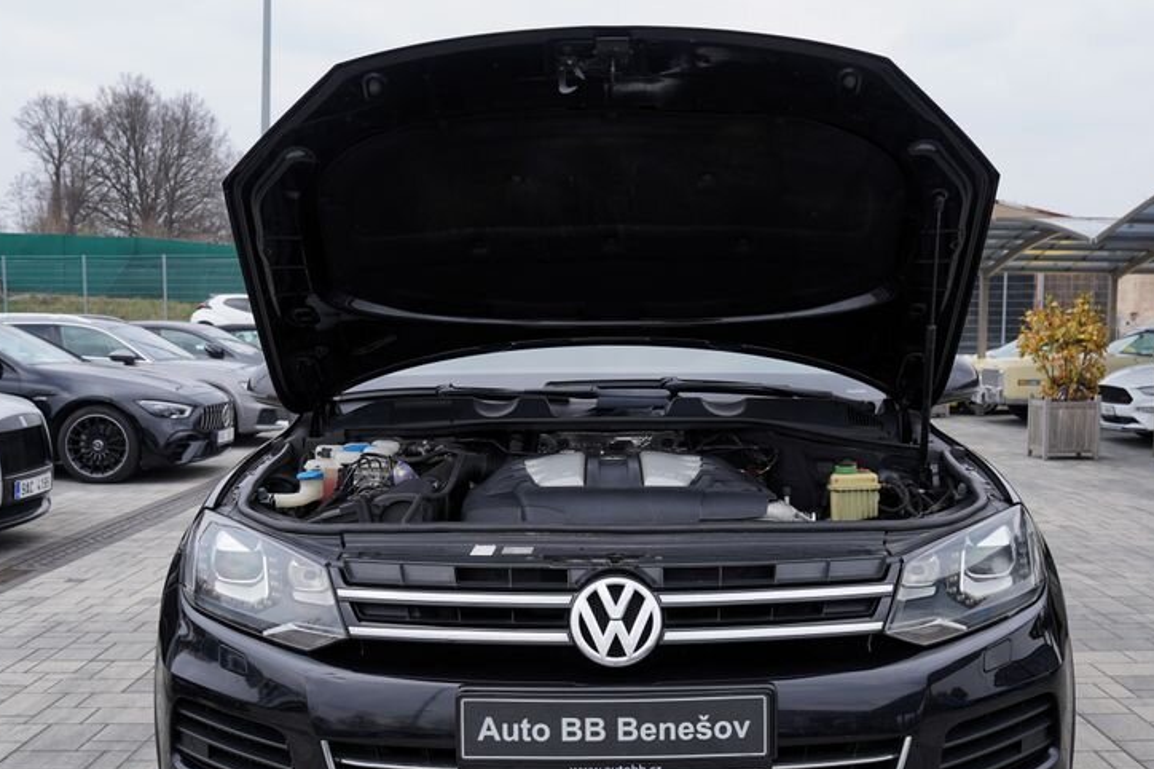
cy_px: 514
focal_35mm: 41
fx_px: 1314
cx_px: 614
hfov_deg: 47.4
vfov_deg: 32.3
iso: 100
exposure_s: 1/160
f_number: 6.3
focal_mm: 29
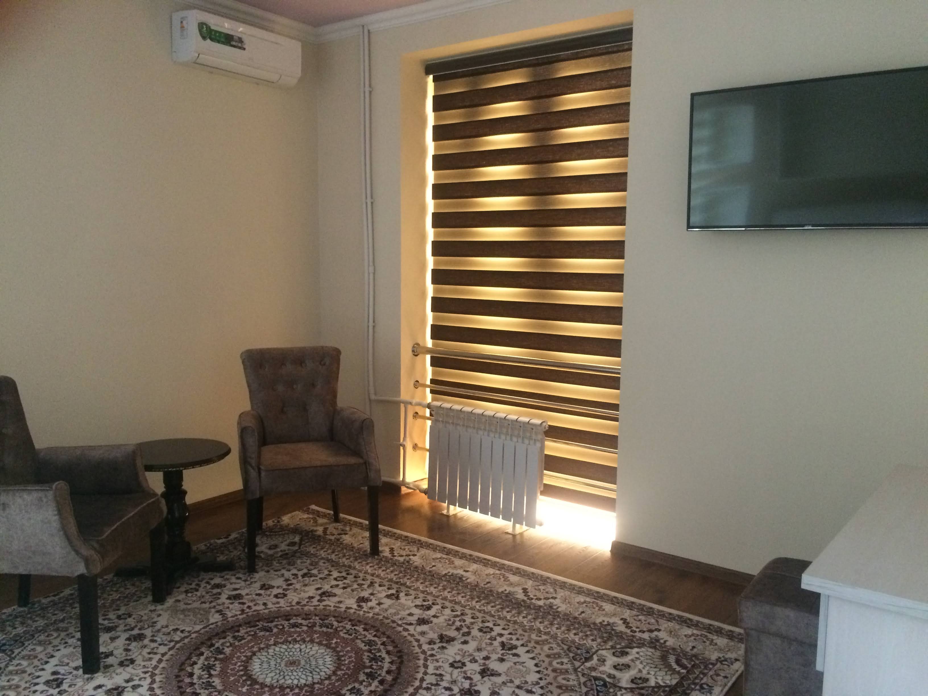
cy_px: 348
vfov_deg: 48.2
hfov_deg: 61.7
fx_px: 777
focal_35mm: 29
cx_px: 464
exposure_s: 1/17
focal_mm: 4.15
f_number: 2.2
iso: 400
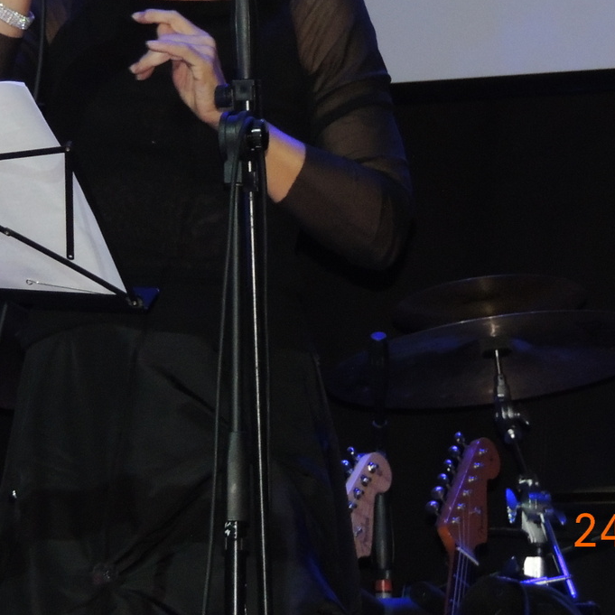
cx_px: 181
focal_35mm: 301
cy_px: 104
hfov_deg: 5.8
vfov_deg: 5.8
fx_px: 6050
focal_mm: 25.8
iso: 720
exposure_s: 1/60
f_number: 4.4
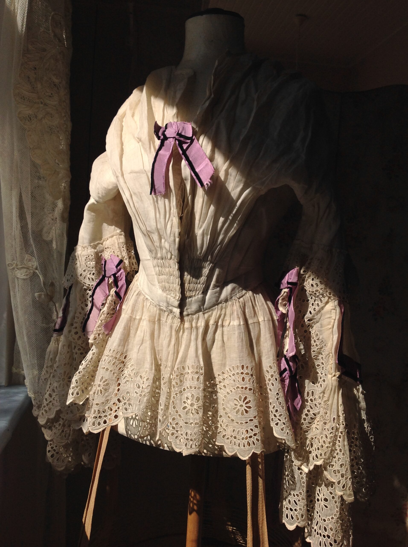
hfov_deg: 40.6
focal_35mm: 35
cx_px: 204
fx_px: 552
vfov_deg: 52.7
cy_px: 274
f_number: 2.4
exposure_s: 1/3788
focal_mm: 4.28
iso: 50
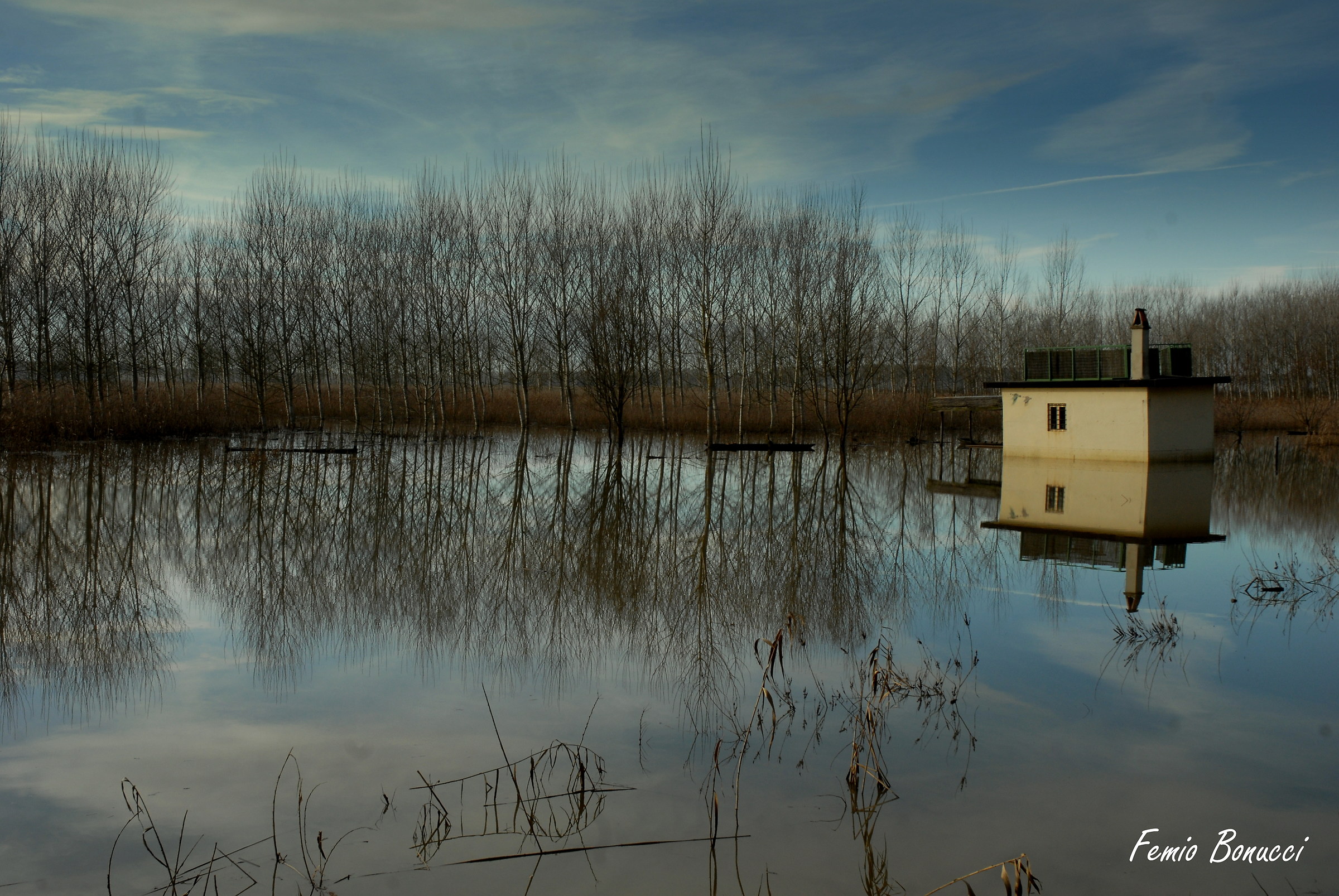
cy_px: 448
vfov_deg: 30.9
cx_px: 670
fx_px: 1620
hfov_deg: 44.9
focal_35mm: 44
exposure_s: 1/160
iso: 200
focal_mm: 29
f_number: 13
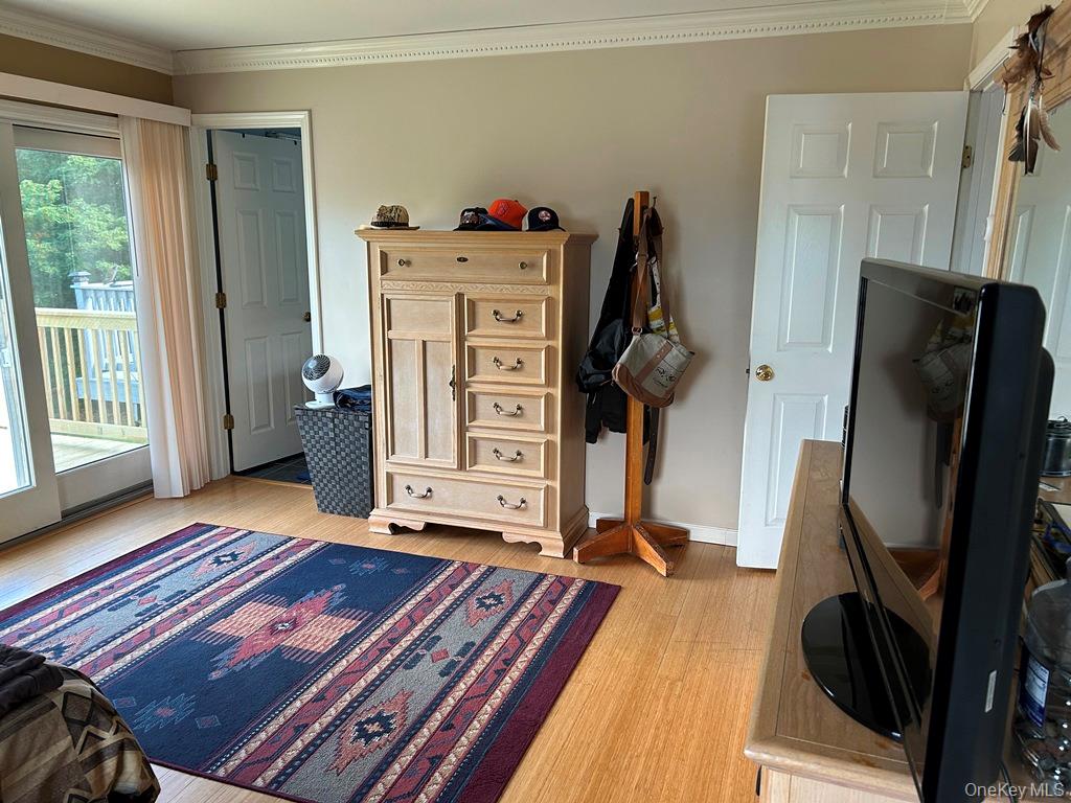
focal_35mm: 26
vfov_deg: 53.1
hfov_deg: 67.3
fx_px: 804
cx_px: 536
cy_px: 402
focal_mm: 5.7
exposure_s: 1/60
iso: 125
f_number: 1.5
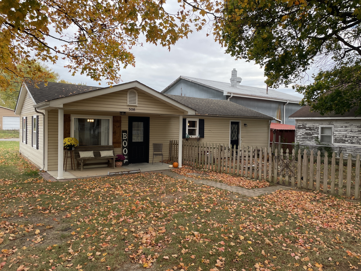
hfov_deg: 67.3
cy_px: 136
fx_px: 271
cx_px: 180
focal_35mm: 26
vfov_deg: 53.1
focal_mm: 4.2
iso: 32
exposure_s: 1/404
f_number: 1.6
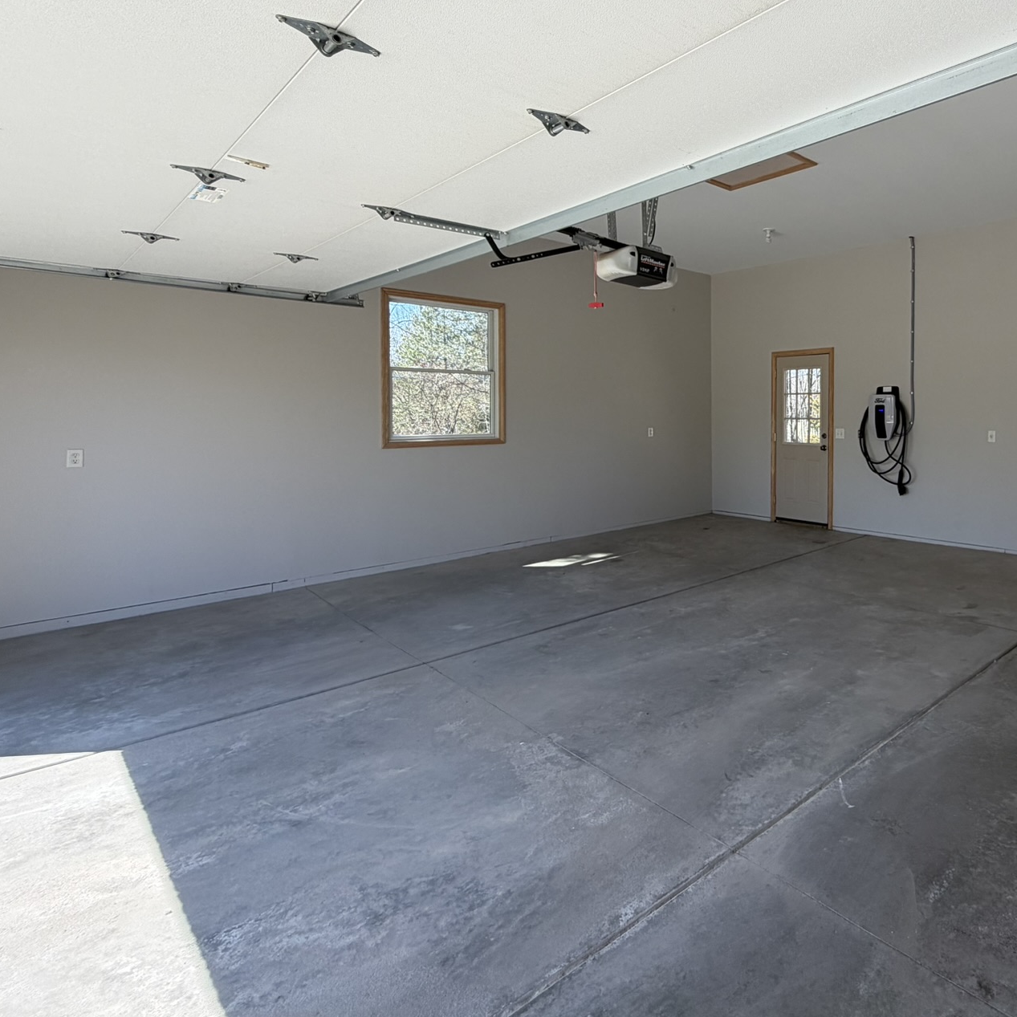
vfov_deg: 74.2
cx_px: 780
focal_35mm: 20
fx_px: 665
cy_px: 418
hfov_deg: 69.2
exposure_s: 1/205
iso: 40
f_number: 2.2
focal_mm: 2.22
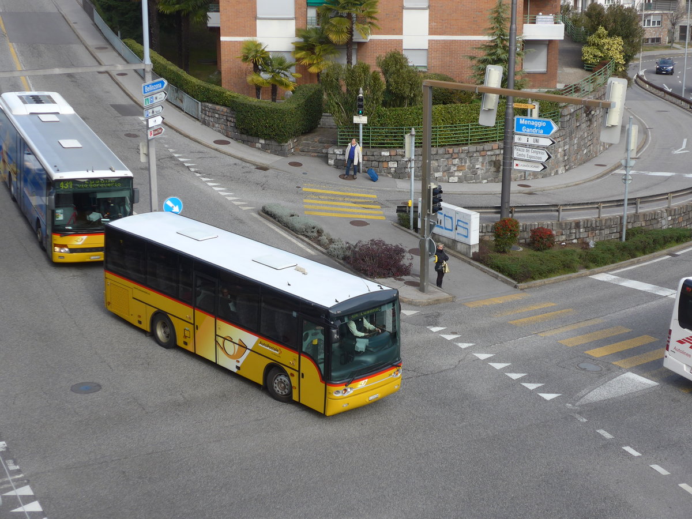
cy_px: 260
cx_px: 346
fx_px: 1239
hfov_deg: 31.2
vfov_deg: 23.7
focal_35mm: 62
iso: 80
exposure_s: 1/500
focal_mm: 12.7
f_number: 3.7
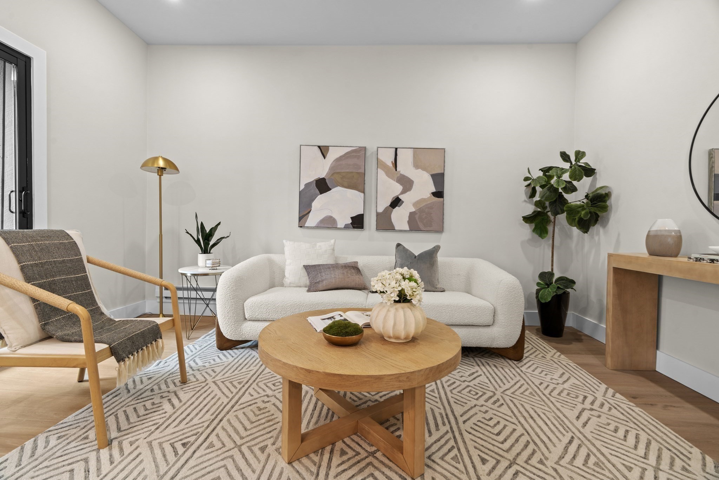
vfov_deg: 73.7
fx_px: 320
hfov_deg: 96.7
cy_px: 240
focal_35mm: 16
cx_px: 360
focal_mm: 16
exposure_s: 2.5
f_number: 9
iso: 200
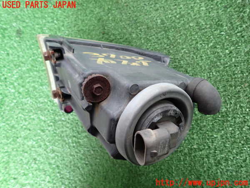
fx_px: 181
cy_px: 94
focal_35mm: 25
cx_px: 125
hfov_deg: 69.4
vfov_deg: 54.9
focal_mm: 4.5
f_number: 2
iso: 250
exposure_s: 1/30
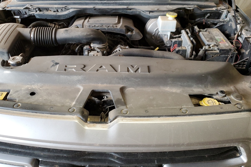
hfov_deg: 55.6
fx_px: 237
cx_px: 109
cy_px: 61
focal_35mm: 34
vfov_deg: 38.6
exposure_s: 1/60.2
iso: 148
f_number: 1.5
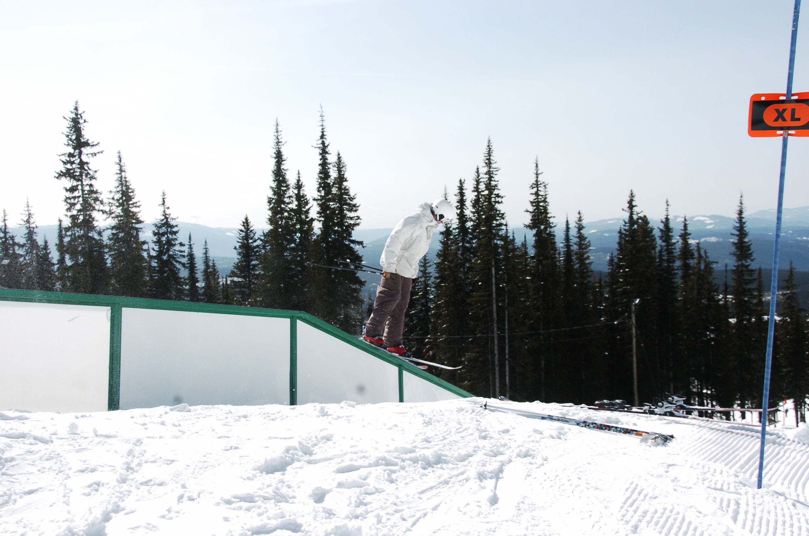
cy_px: 268
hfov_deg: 49.6
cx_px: 404
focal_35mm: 39
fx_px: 875
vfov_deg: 34.1
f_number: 8
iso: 250
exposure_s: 1/1000
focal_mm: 26
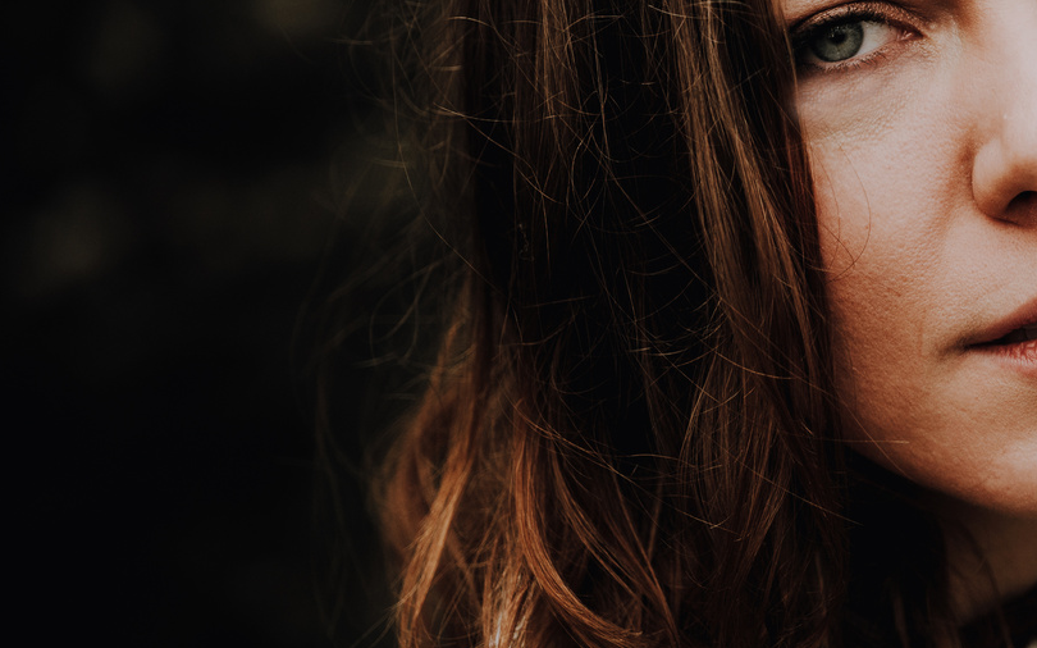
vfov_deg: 5.4
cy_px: 289
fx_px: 6923
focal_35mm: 245
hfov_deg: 8.5
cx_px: 1033
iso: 640
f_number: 4
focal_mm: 120
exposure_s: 1/250
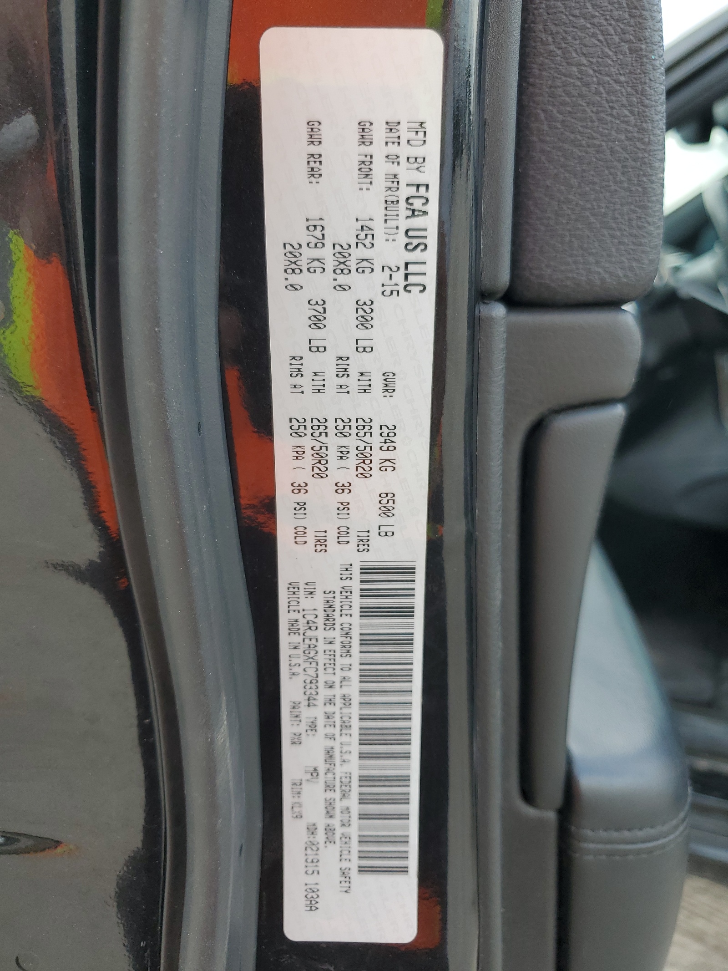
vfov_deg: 67.3
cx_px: 364
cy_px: 486
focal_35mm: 26
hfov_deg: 53.1
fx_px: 729
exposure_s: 1/476
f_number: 1.5
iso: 50
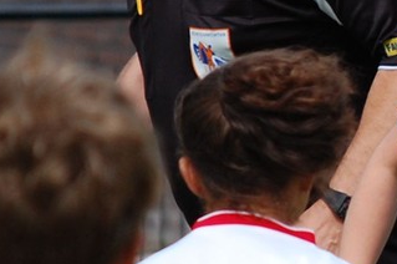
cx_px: 355
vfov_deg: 1.4
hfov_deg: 2.1
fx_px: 10598
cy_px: 22
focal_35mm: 962
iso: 400
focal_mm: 200
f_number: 5.6
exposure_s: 1/1250
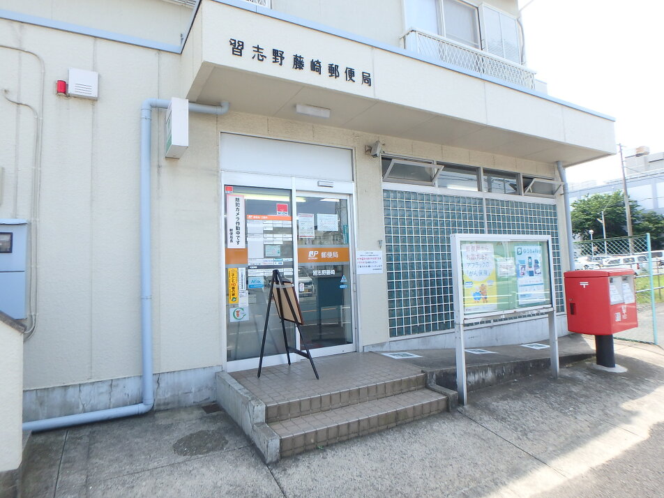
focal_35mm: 21
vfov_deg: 63.4
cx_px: 332
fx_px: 403
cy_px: 249
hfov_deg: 79.0
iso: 125
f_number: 3.5
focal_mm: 3.7
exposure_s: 1/320
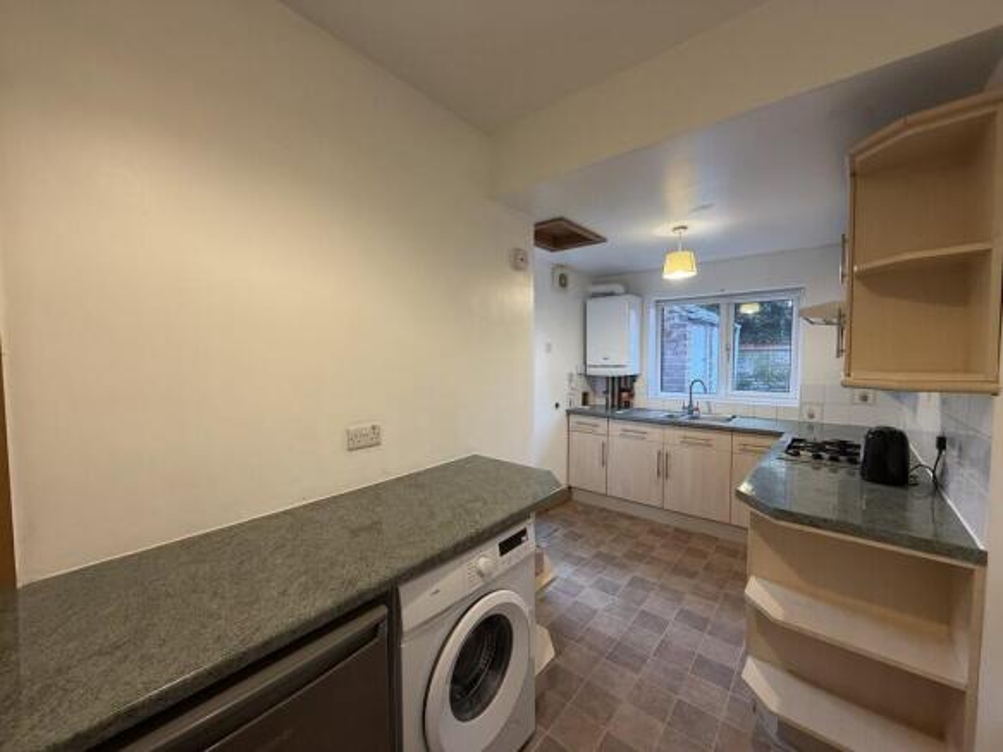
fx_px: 406
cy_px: 376
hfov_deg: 102.1
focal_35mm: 14
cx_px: 502
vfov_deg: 85.7
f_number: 2.2
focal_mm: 2.22
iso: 200
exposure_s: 1/50
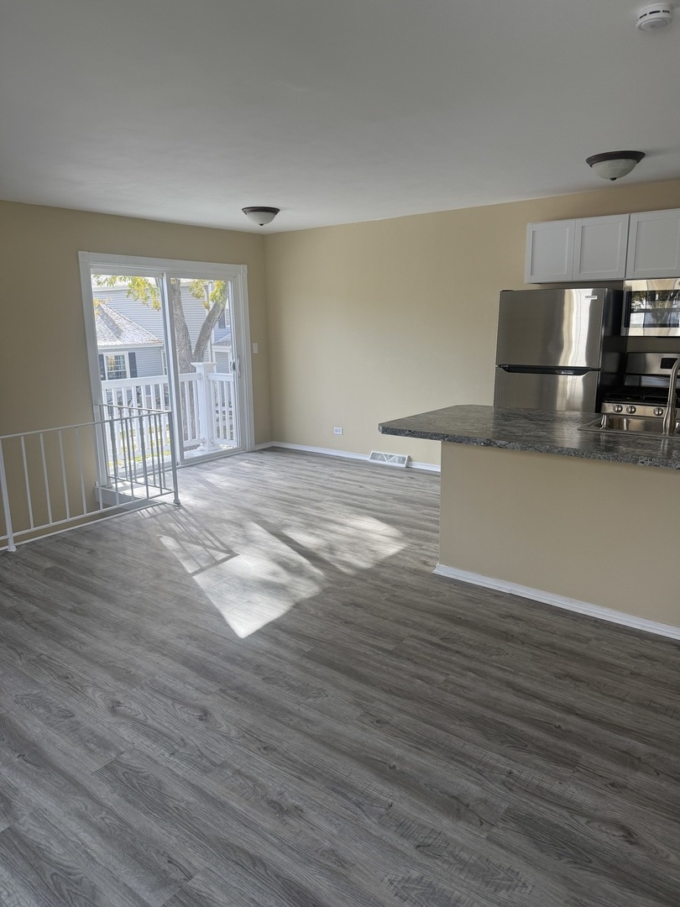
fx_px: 629
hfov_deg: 56.8
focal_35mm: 24
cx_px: 340
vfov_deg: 71.6
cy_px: 454
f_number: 1.78
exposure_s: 1/277
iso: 64
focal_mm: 6.76
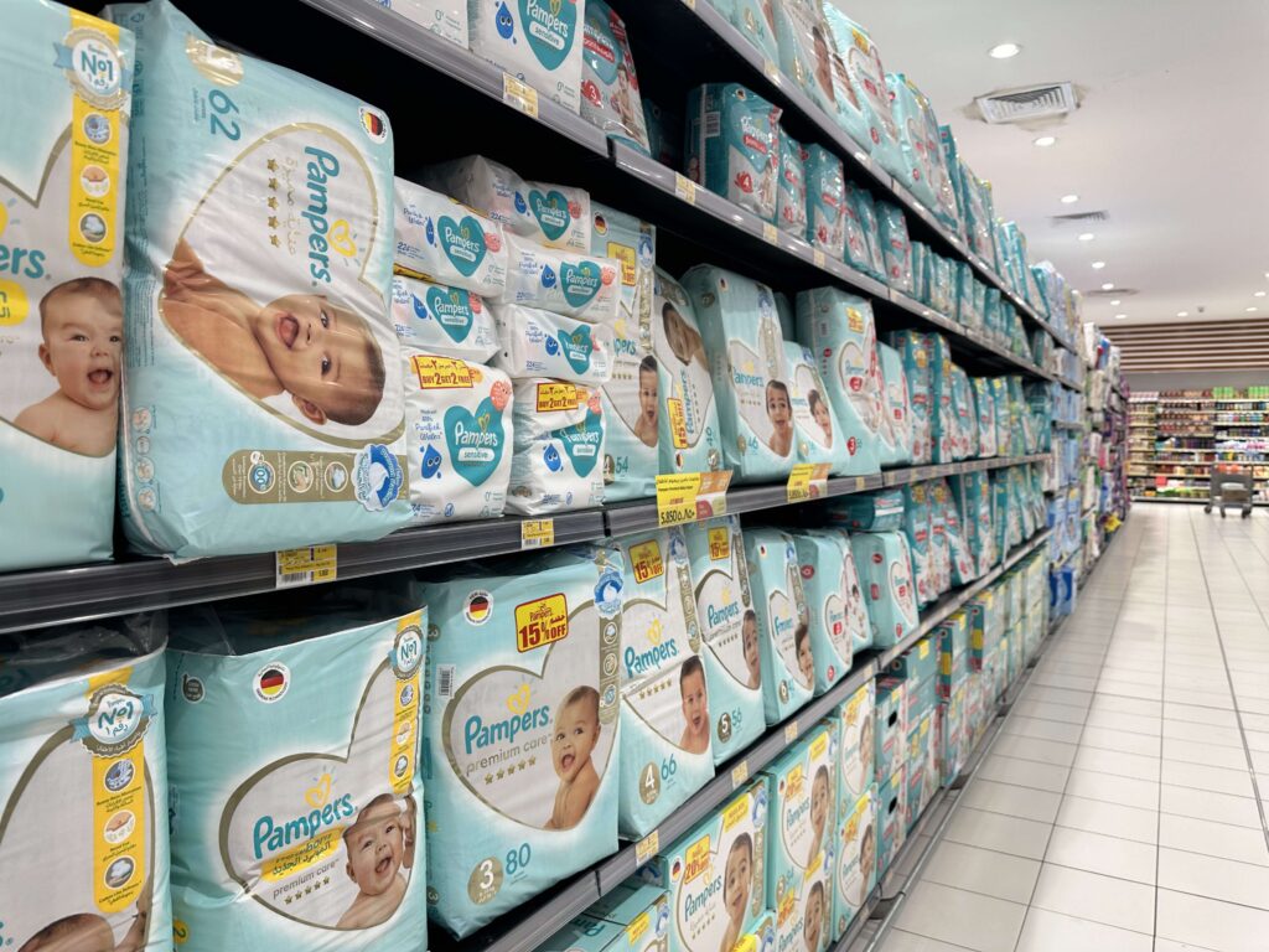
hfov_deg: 71.6
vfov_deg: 56.8
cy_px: 476
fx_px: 880
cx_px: 634
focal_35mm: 24
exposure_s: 1/100
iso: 64
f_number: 1.78
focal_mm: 6.86
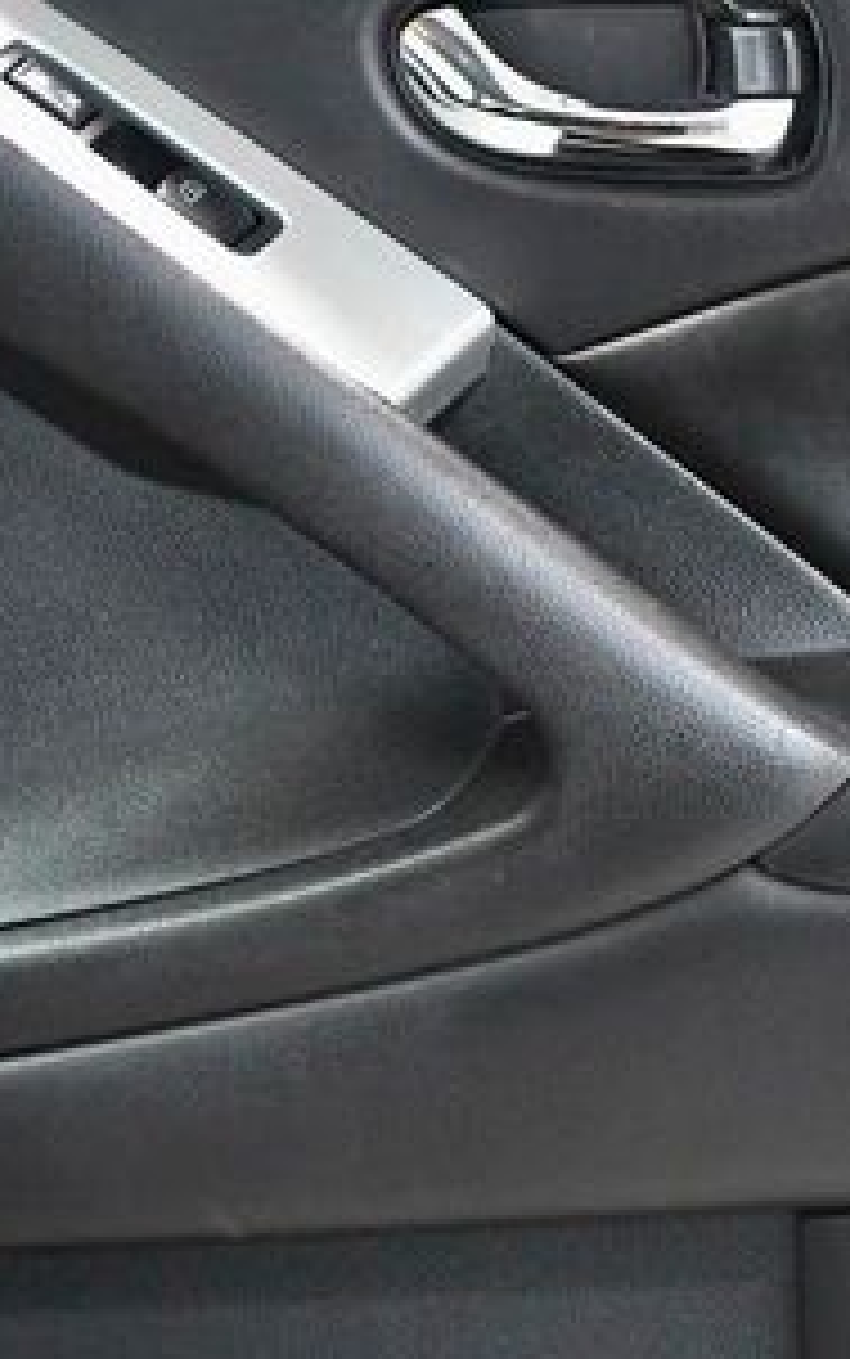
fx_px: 7443
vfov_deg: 10.4
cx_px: 810
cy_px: 664
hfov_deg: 6.5
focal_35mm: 201
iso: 2500
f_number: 4.5
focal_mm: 62
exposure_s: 1/160
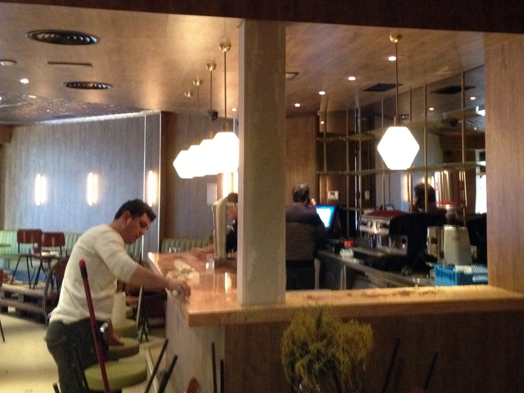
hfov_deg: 38.1
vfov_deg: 29.0
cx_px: 309
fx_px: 757
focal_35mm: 50
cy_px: 147
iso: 640
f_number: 2.4
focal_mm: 4.28
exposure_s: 1/17
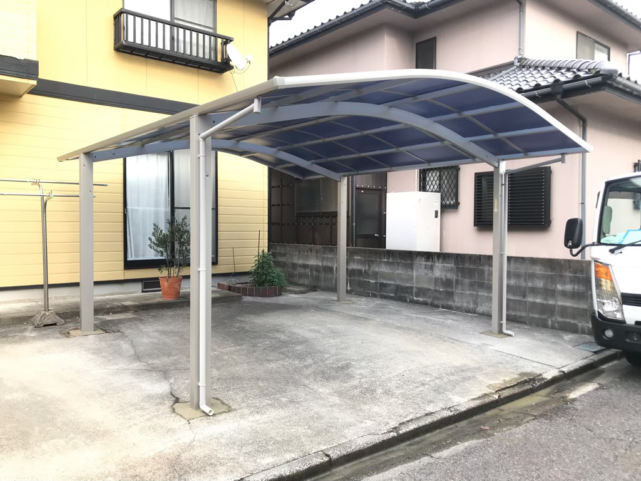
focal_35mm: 28
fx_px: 518
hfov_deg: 63.4
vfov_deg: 49.7
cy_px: 240
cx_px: 320
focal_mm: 3.99
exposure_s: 1/205
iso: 20
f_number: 1.8
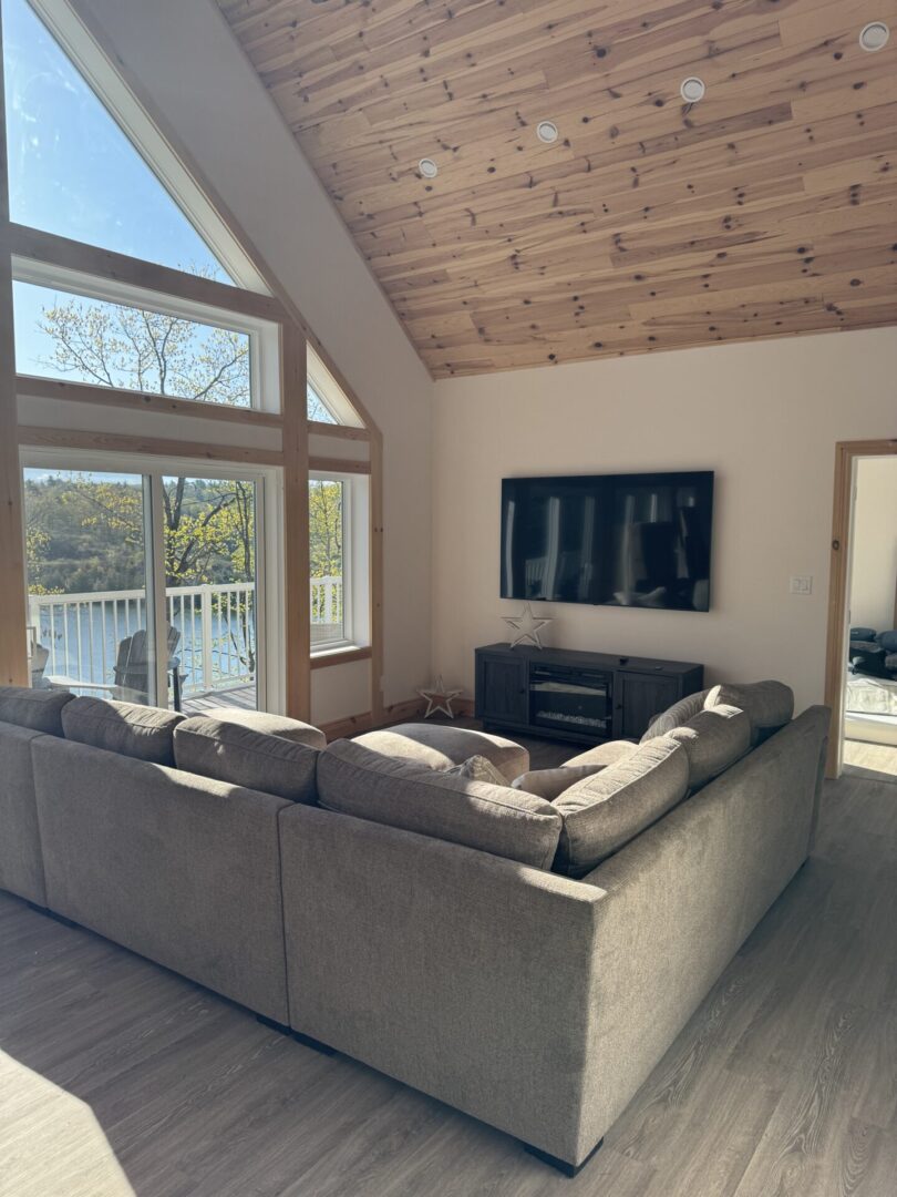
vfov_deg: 71.6
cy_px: 598
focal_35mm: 24
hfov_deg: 56.8
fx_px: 829
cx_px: 448
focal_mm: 6.76
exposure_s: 1/980
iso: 80
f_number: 1.78
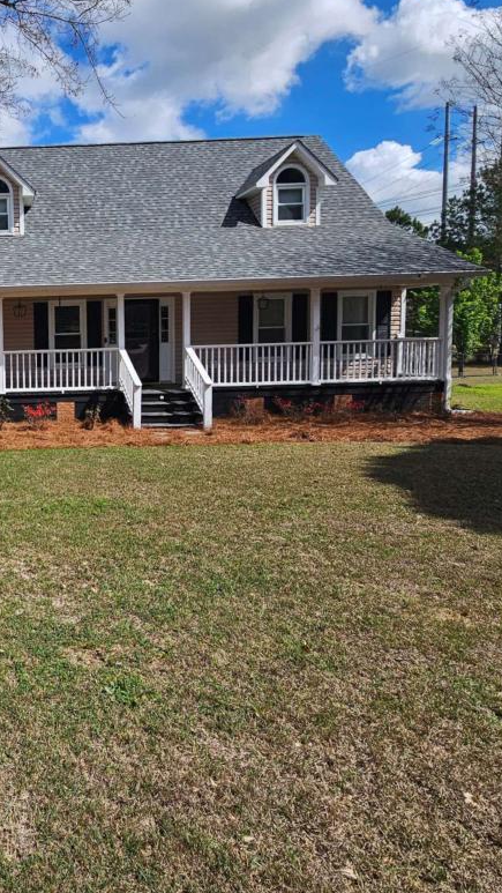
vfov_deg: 80.6
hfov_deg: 43.2
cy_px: 378
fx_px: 520
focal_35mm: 22
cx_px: -14
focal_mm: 2.2
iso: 50
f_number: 2.2
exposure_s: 1/2593
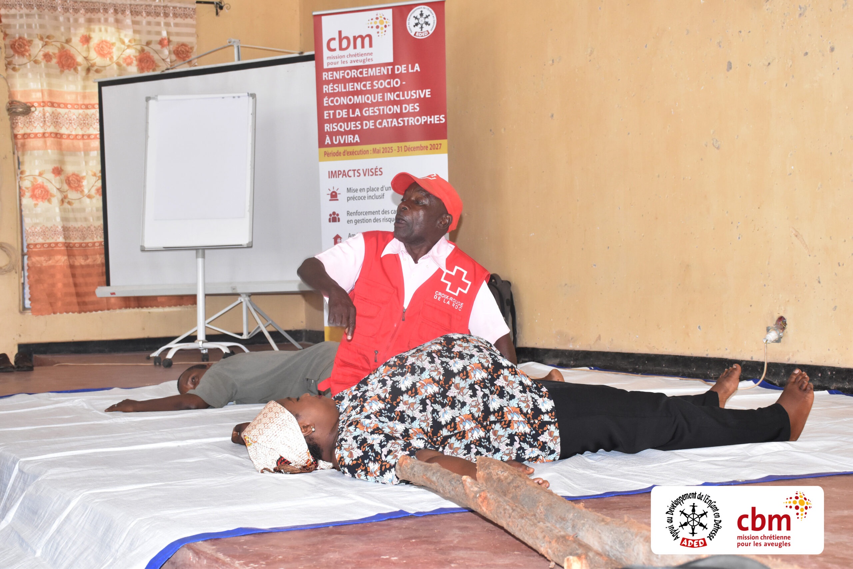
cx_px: 426
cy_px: 284
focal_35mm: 57
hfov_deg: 35.1
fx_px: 1351
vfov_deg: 23.8
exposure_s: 1/80
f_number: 6.3
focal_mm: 38
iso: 2000
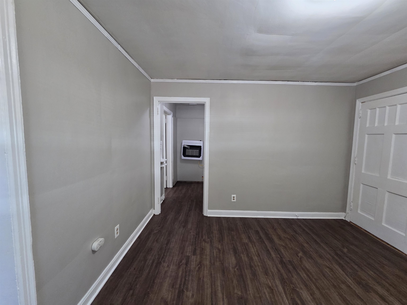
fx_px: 153
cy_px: 152
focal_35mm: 13
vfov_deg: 89.9
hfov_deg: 106.2
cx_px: 204
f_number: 2.2
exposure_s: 1/60
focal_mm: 2.2
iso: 500
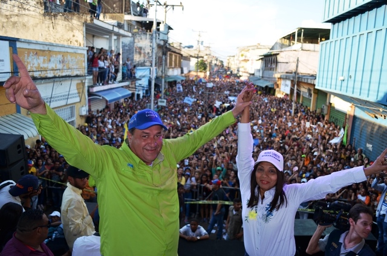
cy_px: 128
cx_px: 194
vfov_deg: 47.7
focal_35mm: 27
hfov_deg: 67.5
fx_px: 290
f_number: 3.5
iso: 100
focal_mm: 18
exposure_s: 1/200
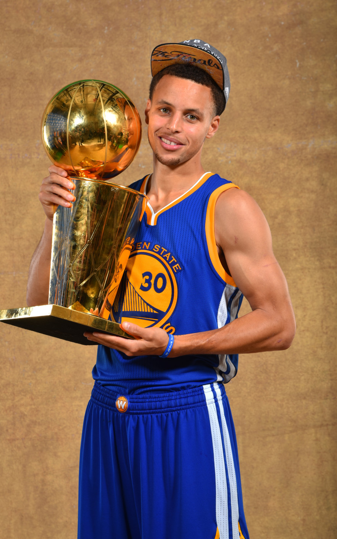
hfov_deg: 12.1
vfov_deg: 19.3
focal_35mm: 108
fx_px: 1587
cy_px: 271
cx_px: 160
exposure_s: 1/250
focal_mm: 105
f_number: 11
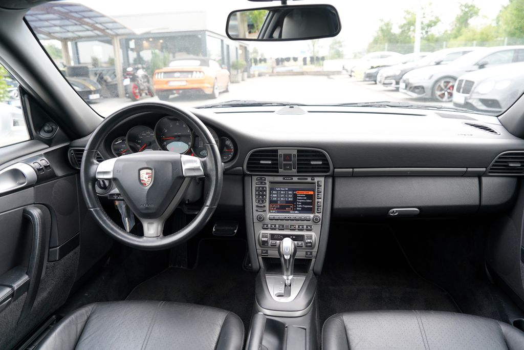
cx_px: 262
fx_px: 349
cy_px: 175
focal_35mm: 24
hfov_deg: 73.7
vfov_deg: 53.1
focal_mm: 24
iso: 320
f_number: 4
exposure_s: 1/60
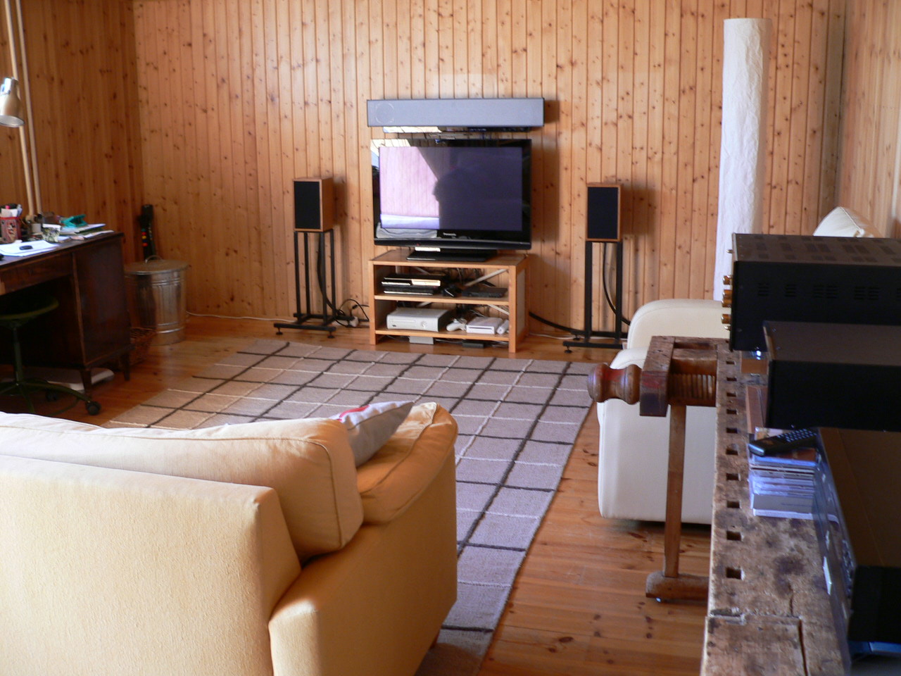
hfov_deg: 51.4
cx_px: 450
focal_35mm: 36
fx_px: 937
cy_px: 338
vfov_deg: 39.7
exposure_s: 1/6
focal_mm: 6
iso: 80
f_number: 2.8
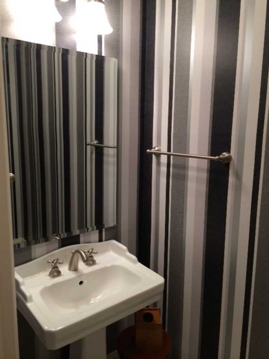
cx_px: 134
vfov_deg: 60.0
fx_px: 311
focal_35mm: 30
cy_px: 180
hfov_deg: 46.8
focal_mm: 4.12
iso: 50
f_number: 2.2
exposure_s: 1/30
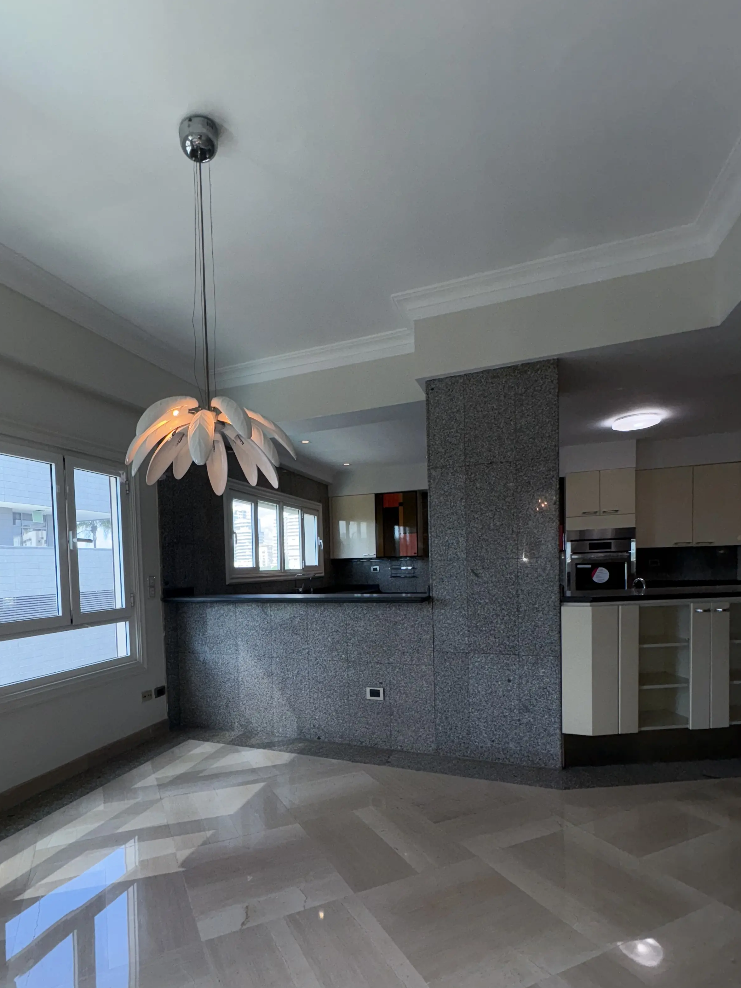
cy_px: 584
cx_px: 302
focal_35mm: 18
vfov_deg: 86.8
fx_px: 514
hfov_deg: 71.0
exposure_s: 1/178
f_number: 2.2
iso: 32
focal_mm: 2.22
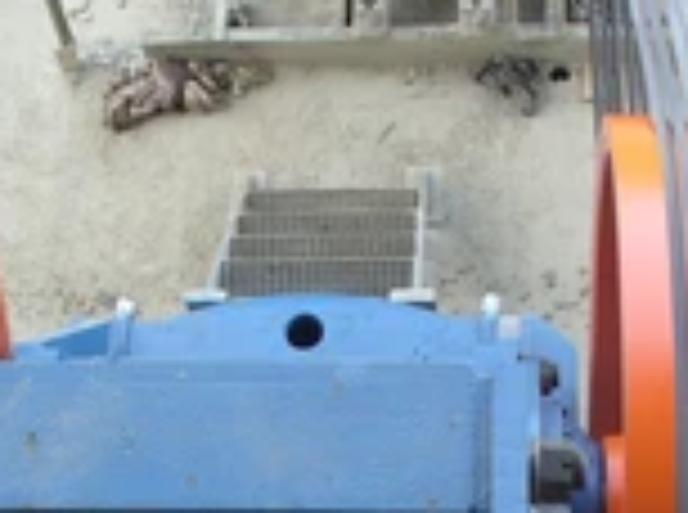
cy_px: 612
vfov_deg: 14.7
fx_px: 1923
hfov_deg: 20.3
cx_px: 414
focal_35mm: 97
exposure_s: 1/60
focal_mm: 6.1
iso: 100
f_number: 2.8
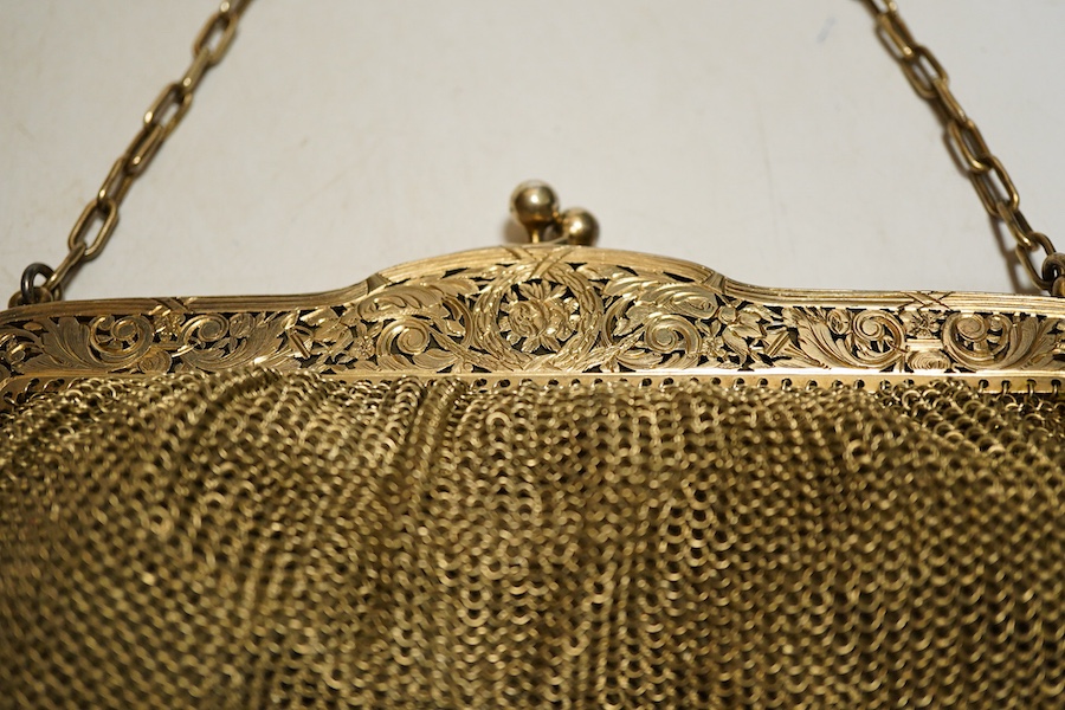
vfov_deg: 29.9
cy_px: 355
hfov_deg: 43.6
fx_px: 1331
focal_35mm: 45
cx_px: 532
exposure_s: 1/125
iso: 1250
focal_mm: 30
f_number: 3.5
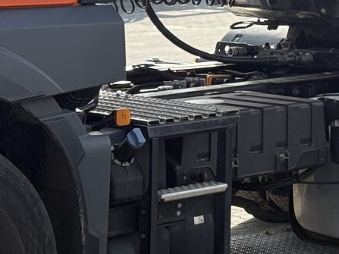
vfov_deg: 8.5
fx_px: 1684
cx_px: 596
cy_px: -85
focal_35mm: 172
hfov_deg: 10.8
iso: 64
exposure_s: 1/1715
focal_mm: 6.76
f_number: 1.78
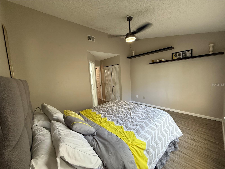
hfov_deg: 102.1
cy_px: 84
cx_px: 112
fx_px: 91
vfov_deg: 85.7
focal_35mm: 14
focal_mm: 2.22
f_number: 2.2
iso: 320
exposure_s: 1/60
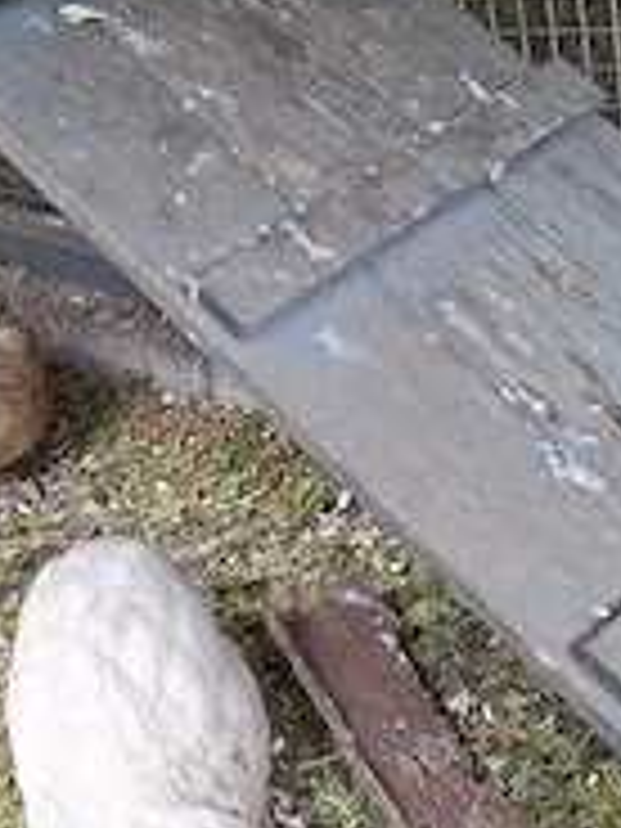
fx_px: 1196
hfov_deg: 28.9
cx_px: 194
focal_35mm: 50
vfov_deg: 37.8
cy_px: 549
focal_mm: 5.54
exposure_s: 1/100
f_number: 1.8
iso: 160
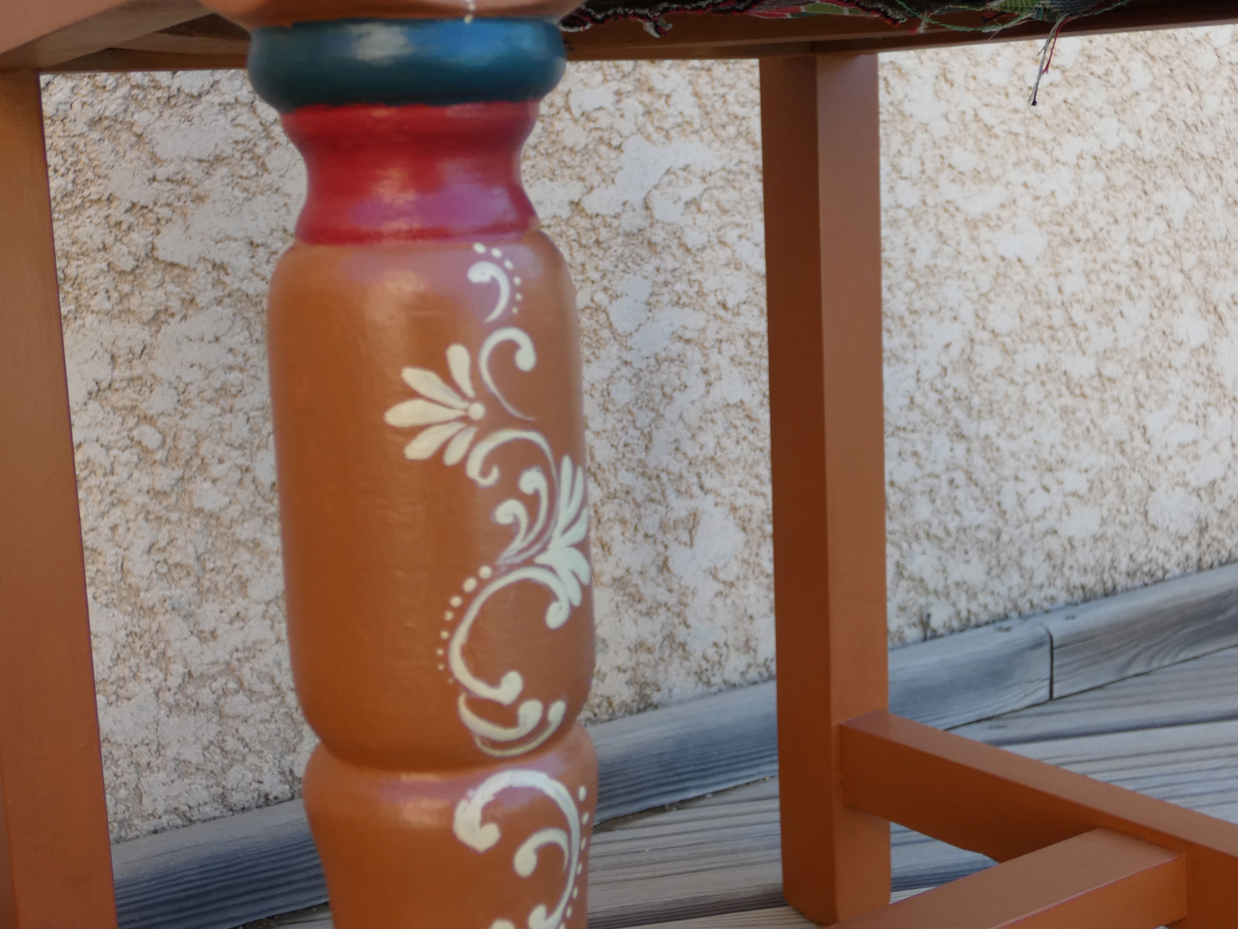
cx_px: 632
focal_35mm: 49
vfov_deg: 29.6
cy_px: 401
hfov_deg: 38.9
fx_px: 1752
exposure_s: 1/125
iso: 80
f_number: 3.5
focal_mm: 6.5
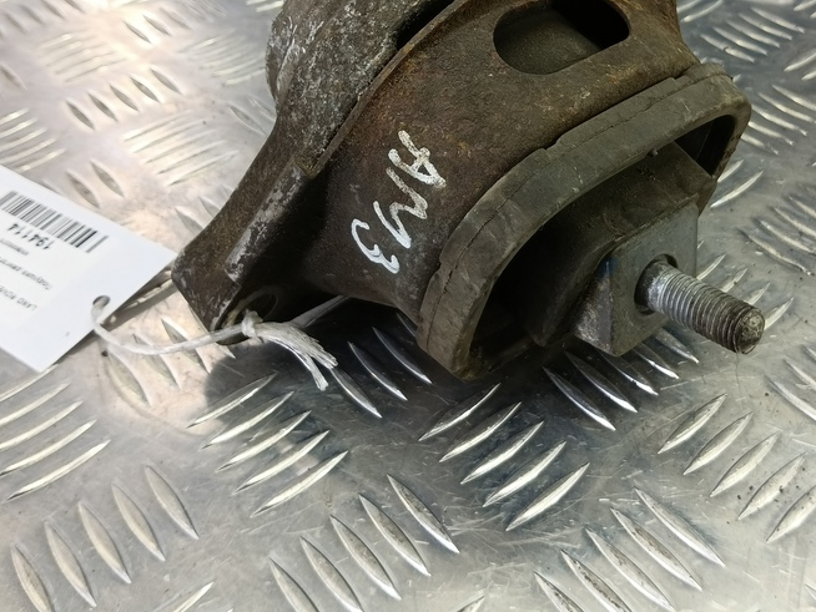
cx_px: 508
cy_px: 153
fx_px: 849
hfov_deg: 50.8
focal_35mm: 36
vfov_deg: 38.7
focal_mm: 4.11
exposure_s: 1/50
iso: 141
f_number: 1.6
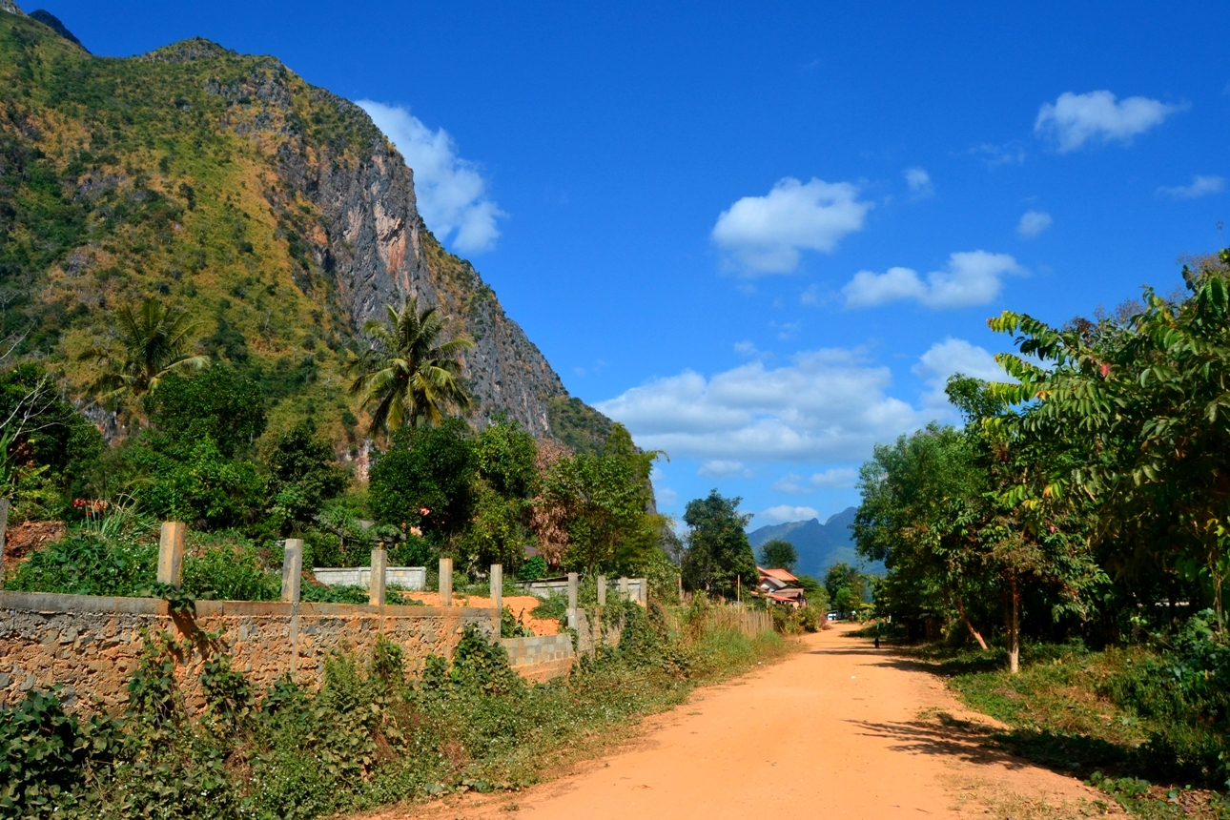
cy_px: 410
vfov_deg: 47.9
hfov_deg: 67.4
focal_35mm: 27
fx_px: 922
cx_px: 615
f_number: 11
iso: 320
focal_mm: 18
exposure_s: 1/500
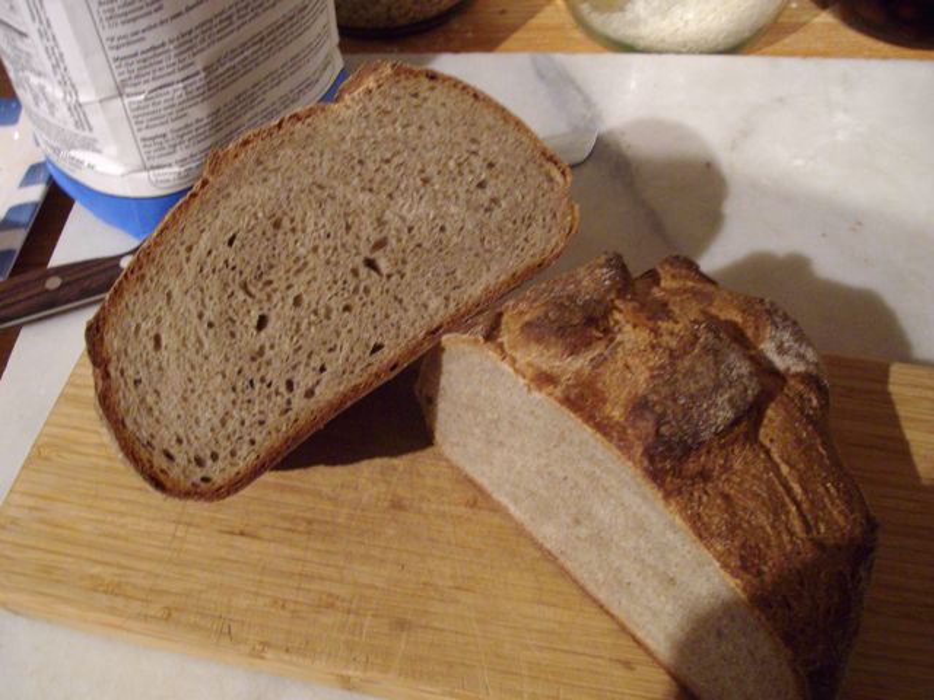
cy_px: 350
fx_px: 971
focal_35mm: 36
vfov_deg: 39.7
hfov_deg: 51.4
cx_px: 467
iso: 320
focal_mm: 6
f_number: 2.7
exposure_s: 1/20
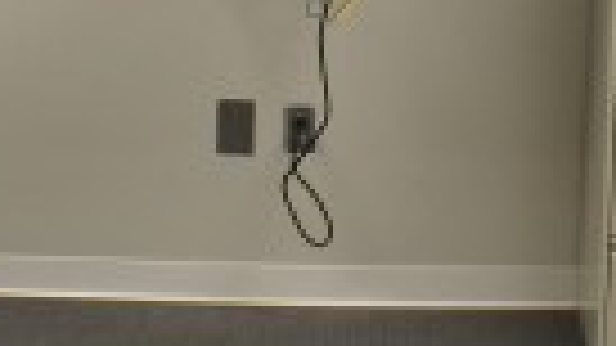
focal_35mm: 148
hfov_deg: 14.5
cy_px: -106
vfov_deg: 8.1
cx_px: 324
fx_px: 2417
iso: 50
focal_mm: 4.12
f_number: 2.2
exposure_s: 1/30
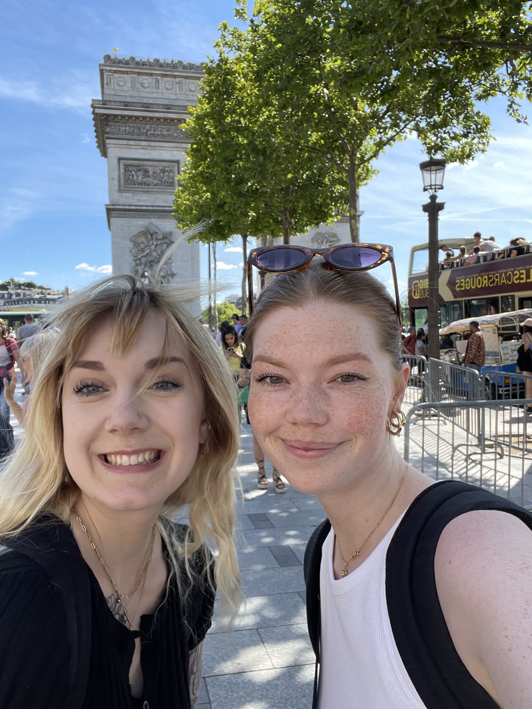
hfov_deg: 46.8
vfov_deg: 60.0
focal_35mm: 30
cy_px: 354
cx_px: 266
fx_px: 615
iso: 25
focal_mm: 2.71
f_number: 2.2
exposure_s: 1/234
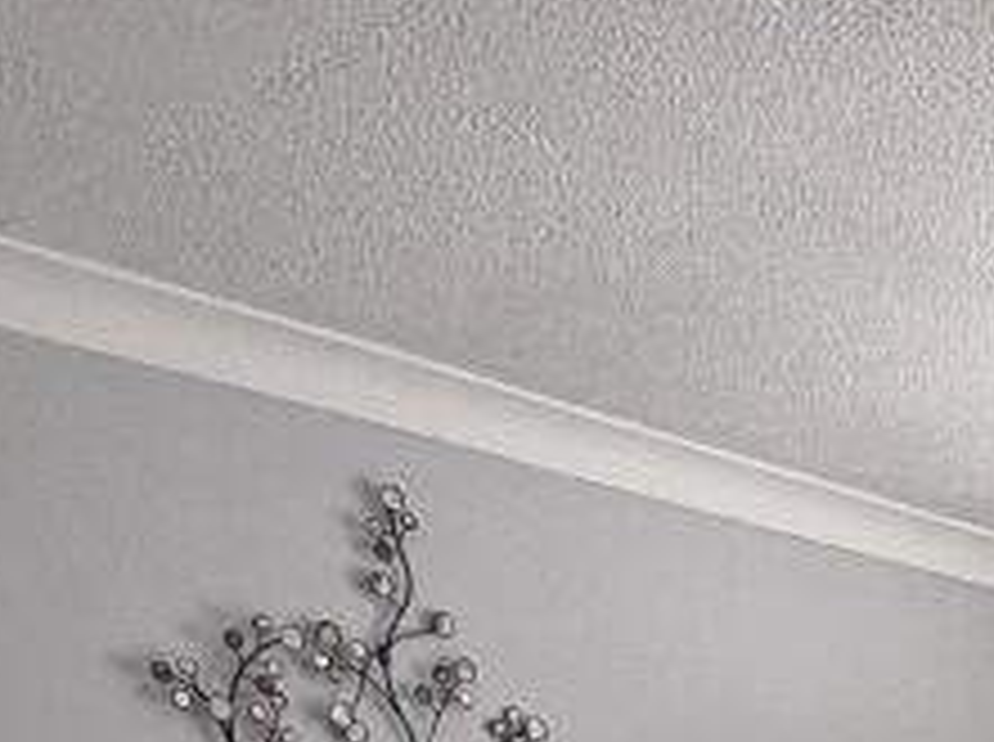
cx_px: 1259
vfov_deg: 17.5
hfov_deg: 25.9
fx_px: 1863
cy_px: 1399
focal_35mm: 65
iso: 50
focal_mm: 2.22
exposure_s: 1/99
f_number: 2.2
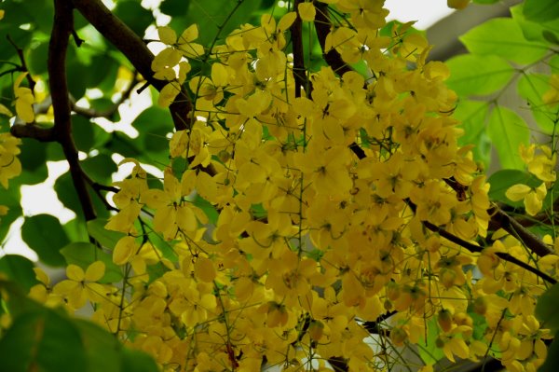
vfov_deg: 8.7
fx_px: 2444
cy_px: 186
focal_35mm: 158
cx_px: 280
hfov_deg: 13.1
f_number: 7.1
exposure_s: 1/320
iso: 400
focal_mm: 105
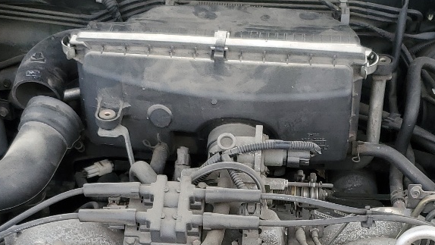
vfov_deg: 14.7
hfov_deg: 26.8
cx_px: 243
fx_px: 911
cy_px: 308
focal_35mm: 79
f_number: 1.5
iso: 50
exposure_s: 1/333
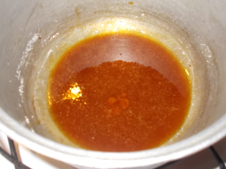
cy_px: 84
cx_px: 113
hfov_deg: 42.9
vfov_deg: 32.9
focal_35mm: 44
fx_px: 287
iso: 200
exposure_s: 1/30
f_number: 4.2
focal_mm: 7.9
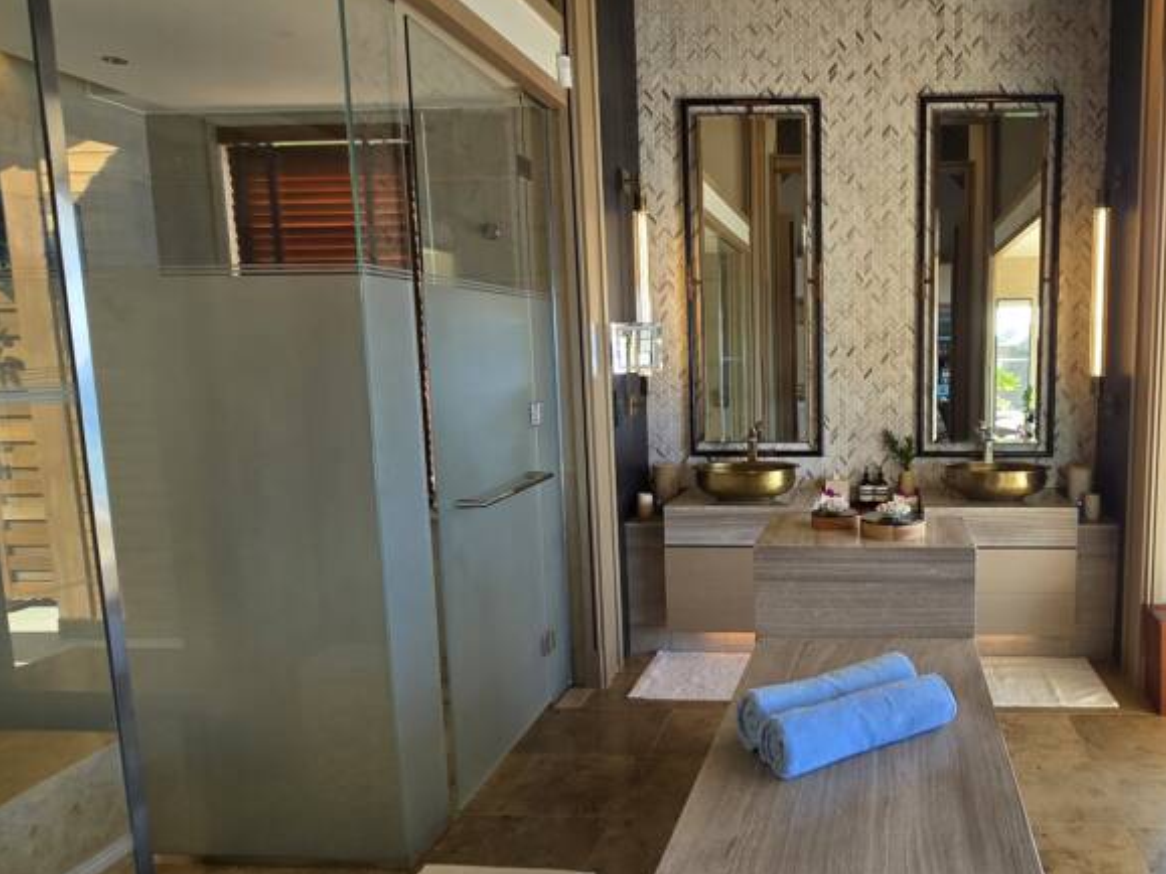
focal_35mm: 23
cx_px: 834
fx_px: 775
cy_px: 463
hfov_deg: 70.3
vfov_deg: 58.8
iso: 50
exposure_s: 1/116
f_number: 2.2
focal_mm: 2.2
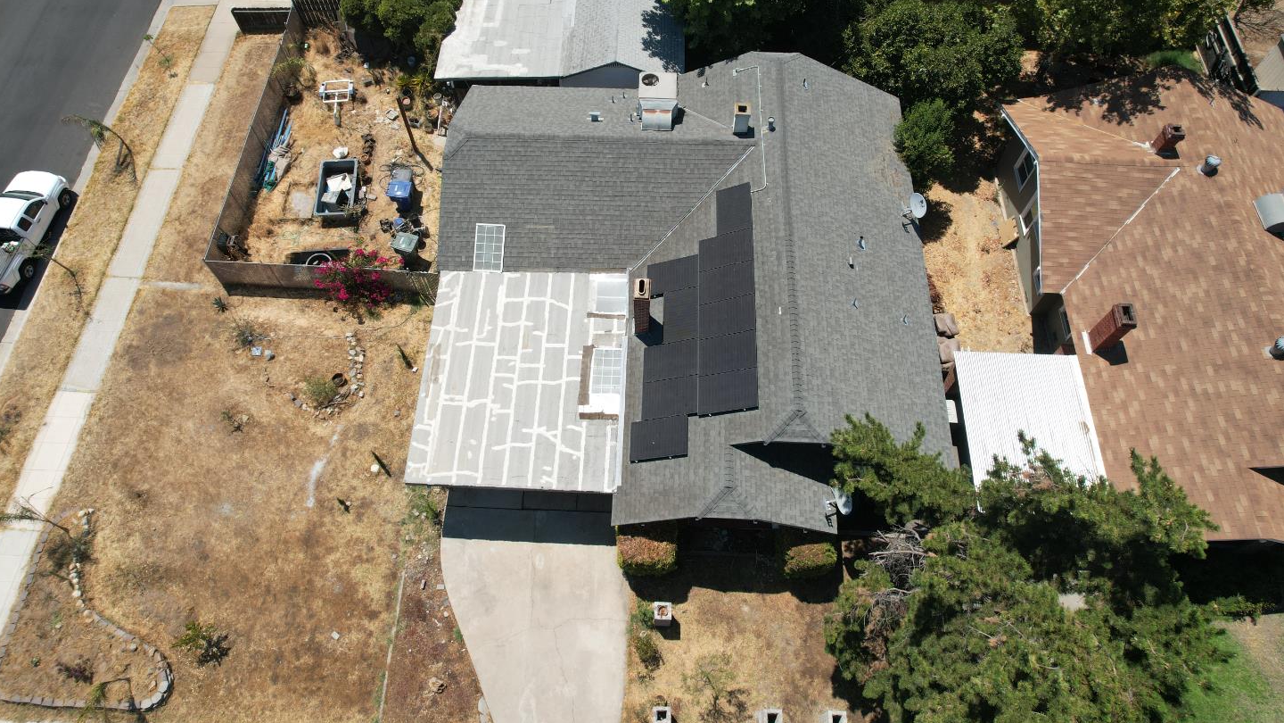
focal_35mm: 24
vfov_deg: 47.4
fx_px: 817
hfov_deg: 76.3
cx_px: 617
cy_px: 286
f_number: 2.8
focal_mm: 8.38
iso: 110
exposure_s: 1/2000
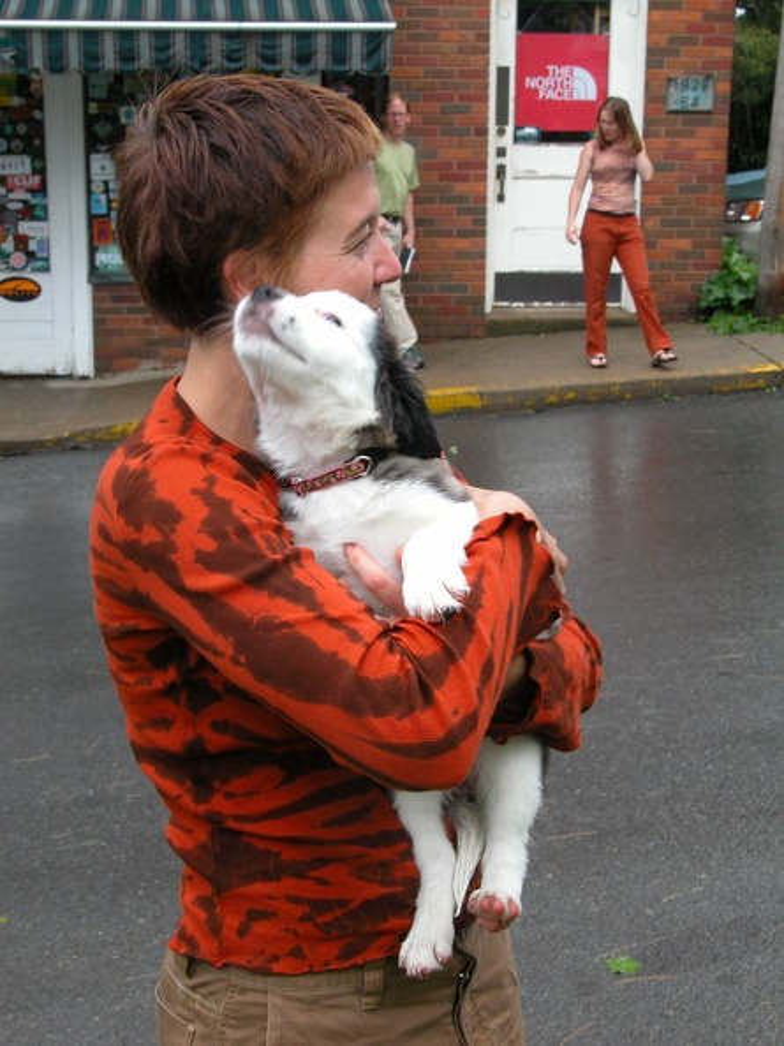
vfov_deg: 29.8
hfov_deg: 22.6
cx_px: 392
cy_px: 523
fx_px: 1964
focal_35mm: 65
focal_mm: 16.8
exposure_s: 1/250
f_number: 5.2
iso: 100
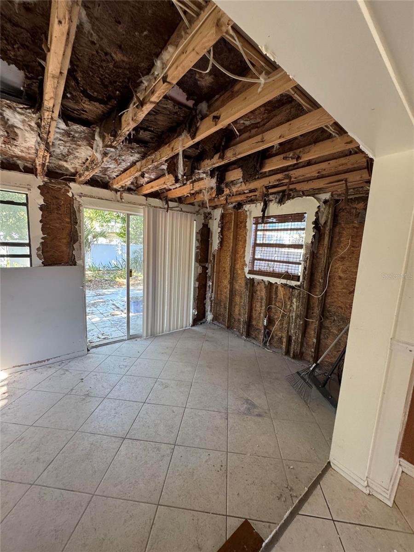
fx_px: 223
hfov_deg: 85.7
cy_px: 276
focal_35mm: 14
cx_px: 207
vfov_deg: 102.1
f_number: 2.2
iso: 320
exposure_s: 1/99
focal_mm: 2.22
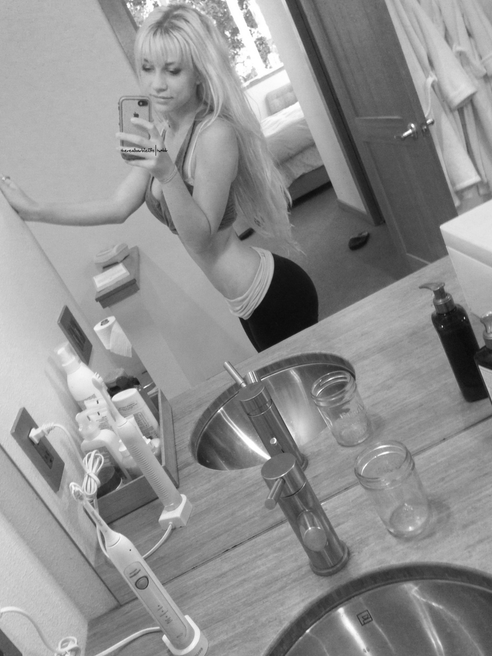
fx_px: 644
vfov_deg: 54.0
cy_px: 329
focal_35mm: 34
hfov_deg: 41.8
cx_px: 249
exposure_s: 1/20
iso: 200
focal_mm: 4.12
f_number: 2.4
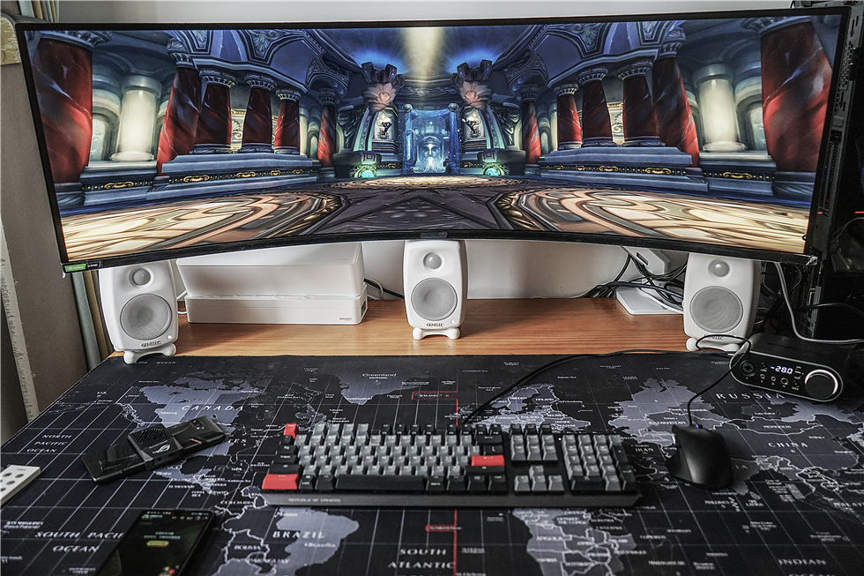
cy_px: 288
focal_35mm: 28
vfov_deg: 46.4
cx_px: 432
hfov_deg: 65.5
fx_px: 672
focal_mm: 28
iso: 800
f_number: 3.5
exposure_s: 1/100
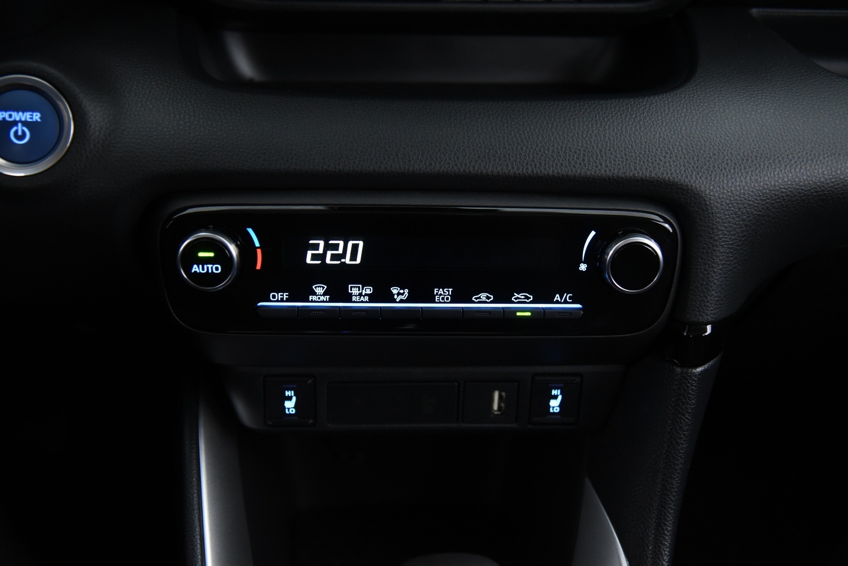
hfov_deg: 48.4
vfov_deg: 33.4
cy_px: 283
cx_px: 424
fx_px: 943
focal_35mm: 40
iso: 4000
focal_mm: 40
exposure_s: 1/20
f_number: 4
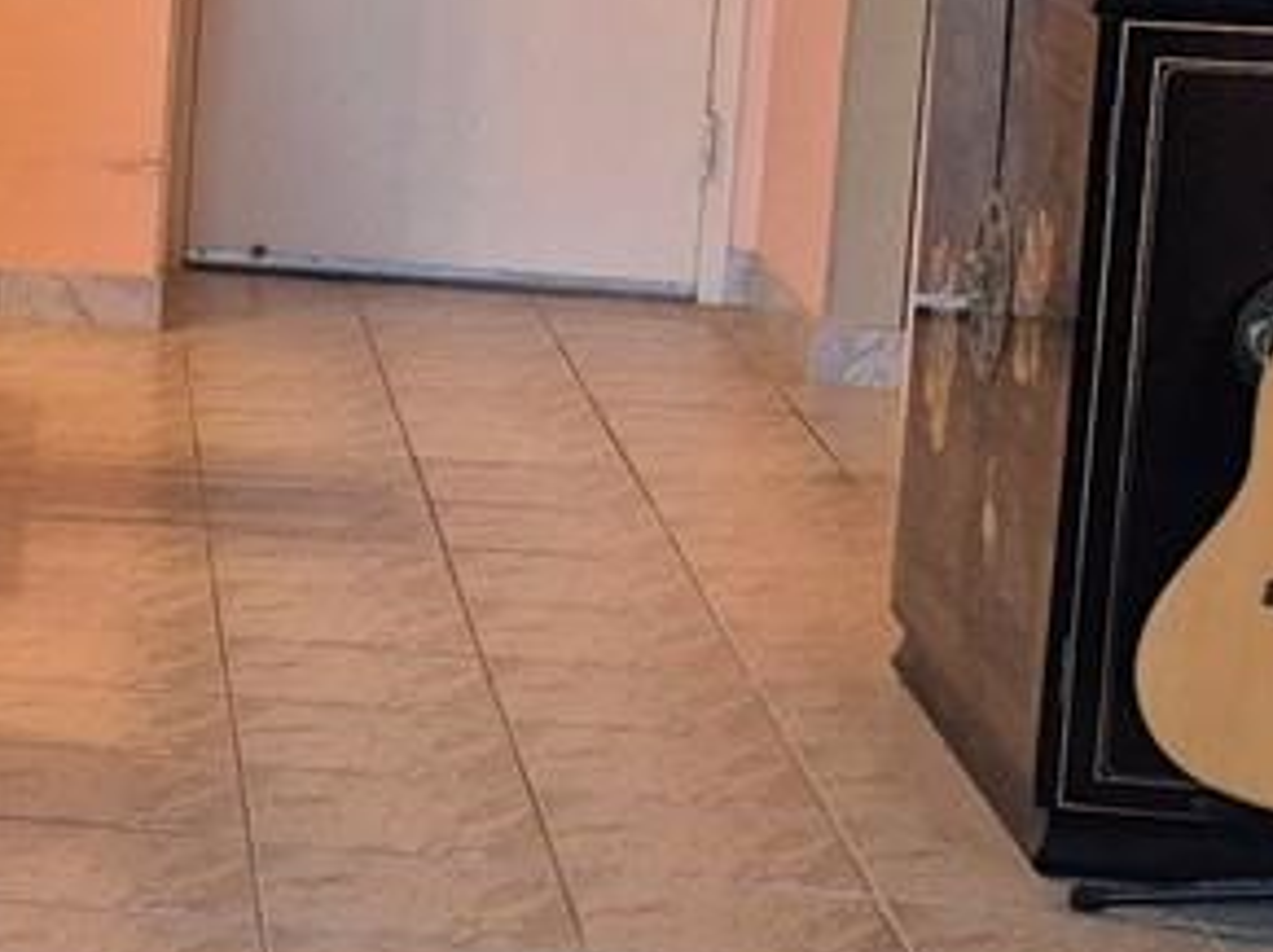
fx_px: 4667
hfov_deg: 14.1
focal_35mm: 127
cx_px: -882
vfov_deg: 11.5
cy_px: 0
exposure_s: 1/120
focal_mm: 5.4
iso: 640
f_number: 1.8
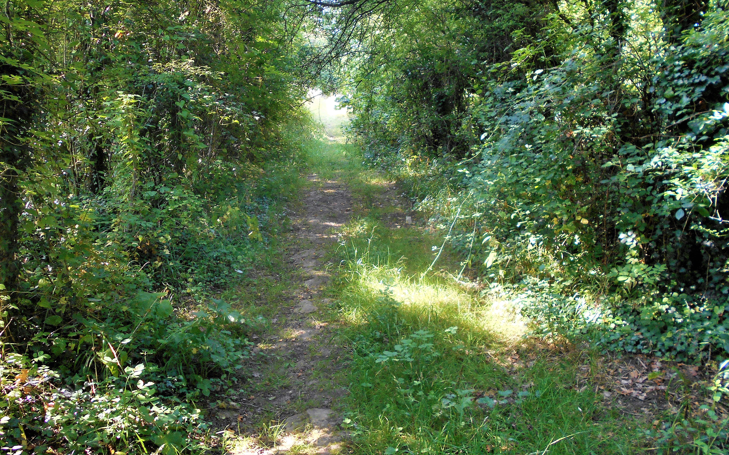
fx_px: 596
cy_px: 190
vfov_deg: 41.7
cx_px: 368
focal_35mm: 30
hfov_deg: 62.9
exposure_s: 1/30
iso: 110
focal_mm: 4.6
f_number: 3.2
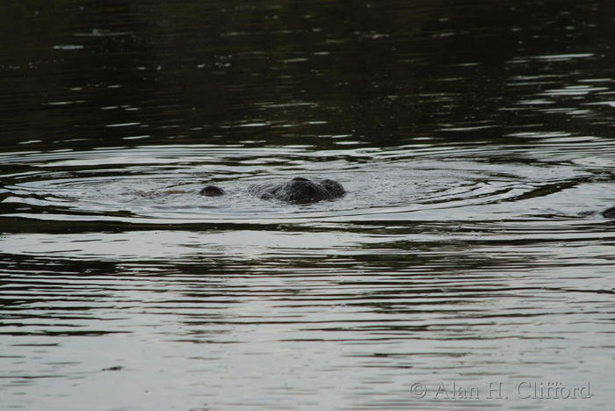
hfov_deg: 3.4
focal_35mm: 600
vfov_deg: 2.3
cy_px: 206
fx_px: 10258
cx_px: 308
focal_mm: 400
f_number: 5.6
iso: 100
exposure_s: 1/500
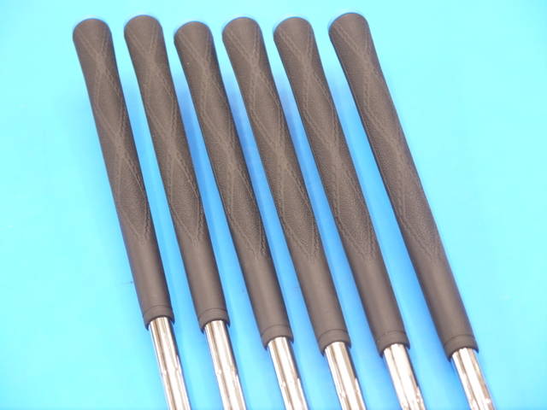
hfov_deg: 23.3
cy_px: 205
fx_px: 1327
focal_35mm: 84
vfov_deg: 17.6
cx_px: 274
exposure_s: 1/50
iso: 800
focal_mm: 42
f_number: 5.6
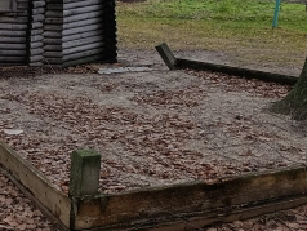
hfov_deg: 27.7
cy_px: -12
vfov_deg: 23.2
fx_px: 533
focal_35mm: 60
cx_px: -72
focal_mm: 6.11
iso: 195
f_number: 1.65
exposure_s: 1/100
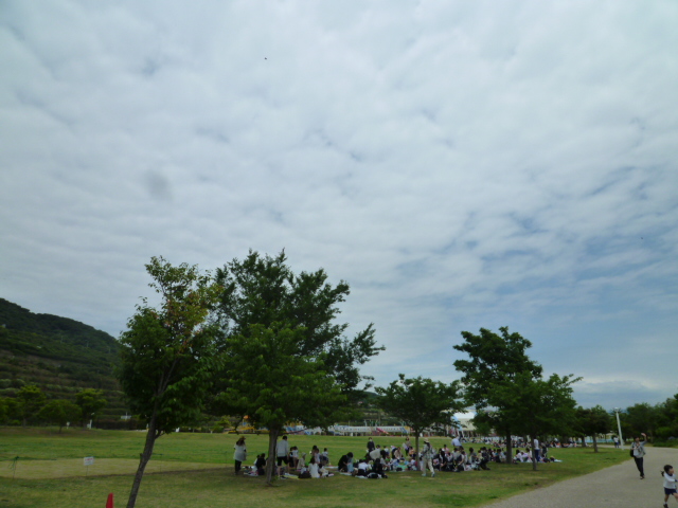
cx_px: 339
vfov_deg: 54.9
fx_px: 490
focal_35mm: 25
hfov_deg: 69.4
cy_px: 254
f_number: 5.6
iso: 125
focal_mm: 4.5
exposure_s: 1/800
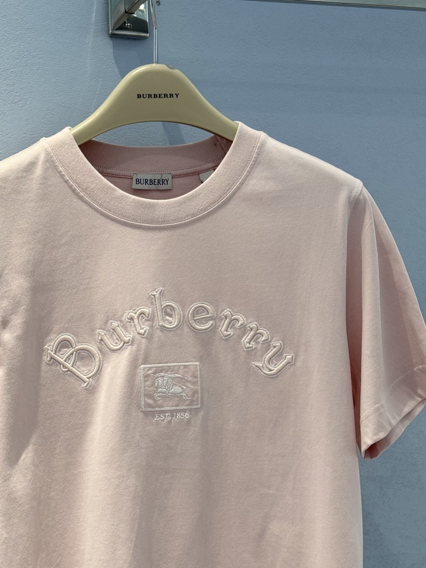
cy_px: 338
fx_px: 1034
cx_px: 155
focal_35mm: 63
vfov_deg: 30.6
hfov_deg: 23.2
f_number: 1.78
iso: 64
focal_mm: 6.76
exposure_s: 1/121
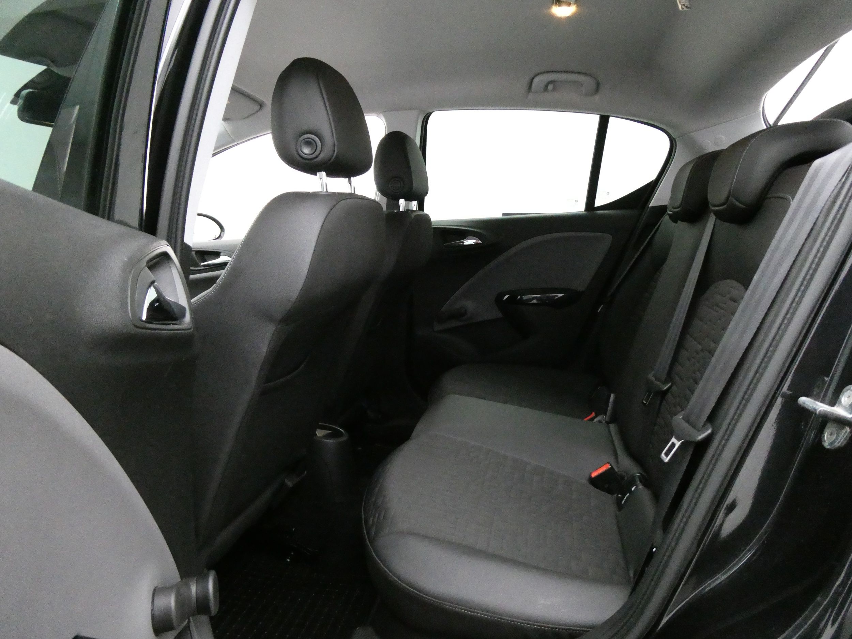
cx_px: 426
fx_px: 591
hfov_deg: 71.6
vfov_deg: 56.8
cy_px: 320
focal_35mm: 24
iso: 1600
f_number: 3.3
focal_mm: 4.3
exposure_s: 1/20
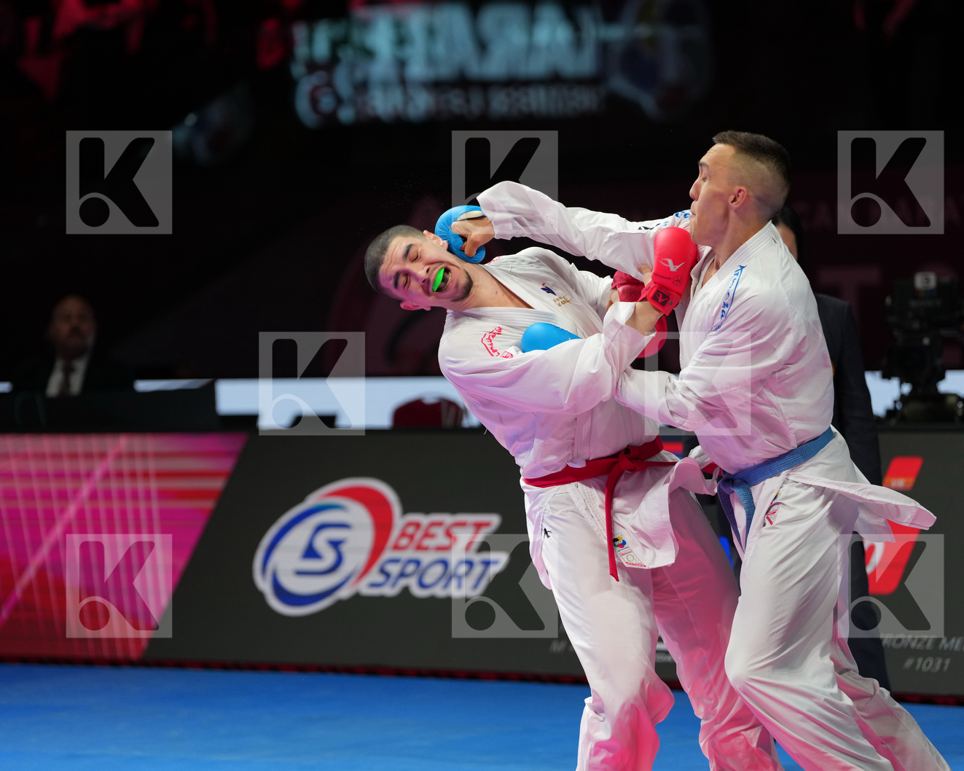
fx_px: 4792
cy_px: 384
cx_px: 505
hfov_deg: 11.5
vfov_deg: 9.2
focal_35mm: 168
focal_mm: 148
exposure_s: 1/1000
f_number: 2.8
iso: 800
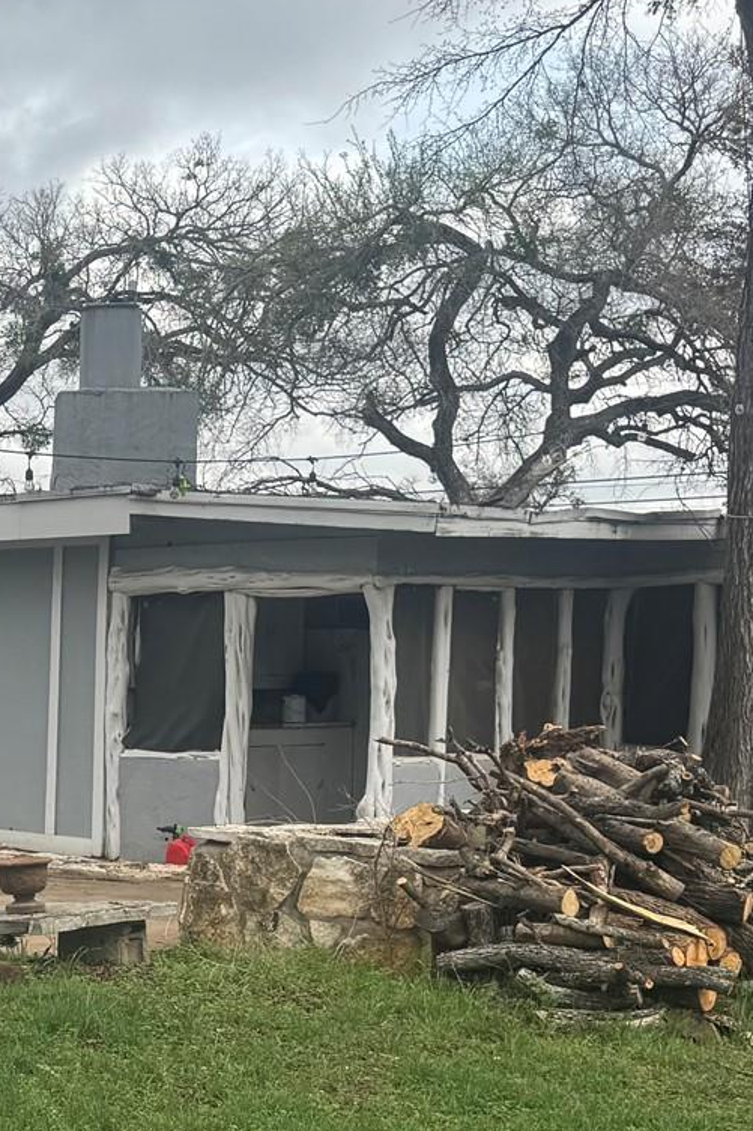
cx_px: -304
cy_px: 779
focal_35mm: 68
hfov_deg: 18.2
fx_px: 2134
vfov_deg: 29.4
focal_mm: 6.76
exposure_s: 1/2710
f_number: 1.78
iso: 80
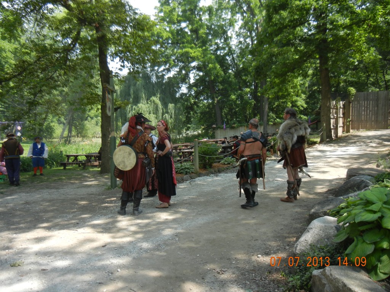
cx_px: 195
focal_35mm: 30
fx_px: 338
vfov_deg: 46.8
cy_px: 146
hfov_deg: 60.0
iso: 160
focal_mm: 5.4
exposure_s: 1/431
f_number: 3.5
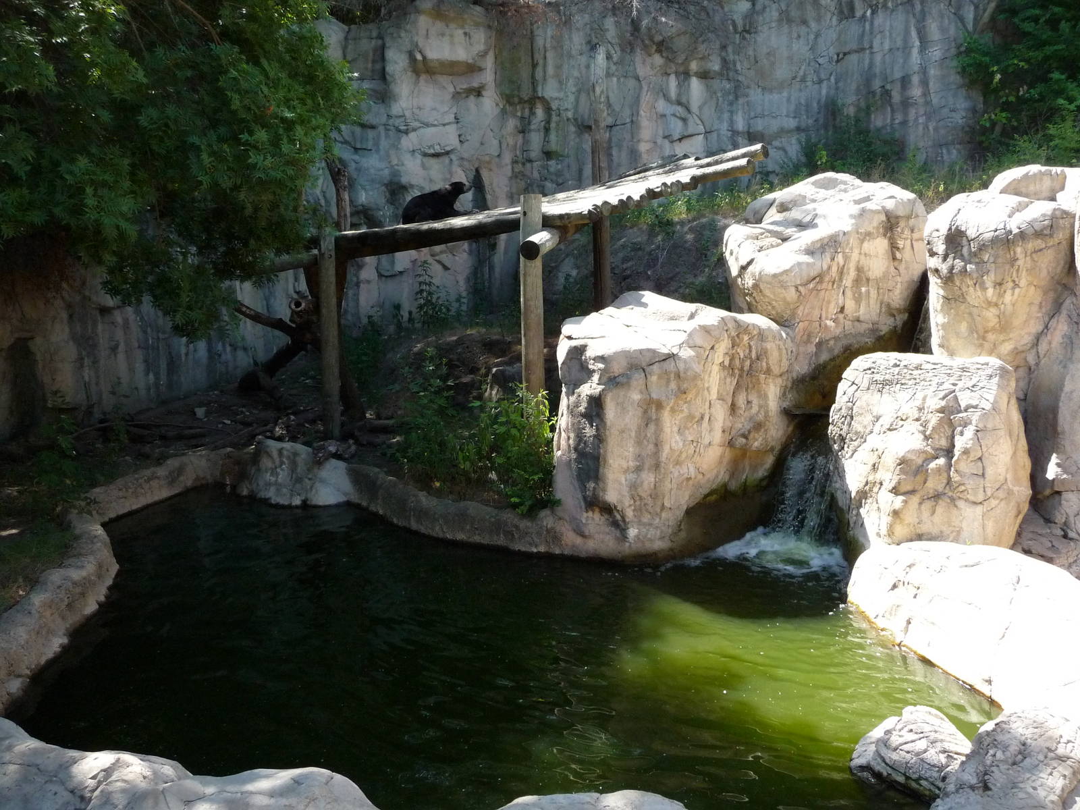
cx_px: 540
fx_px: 874
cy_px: 405
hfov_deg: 63.4
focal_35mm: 28
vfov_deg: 49.7
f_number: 3.3
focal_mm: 4.7
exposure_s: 1/500
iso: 320
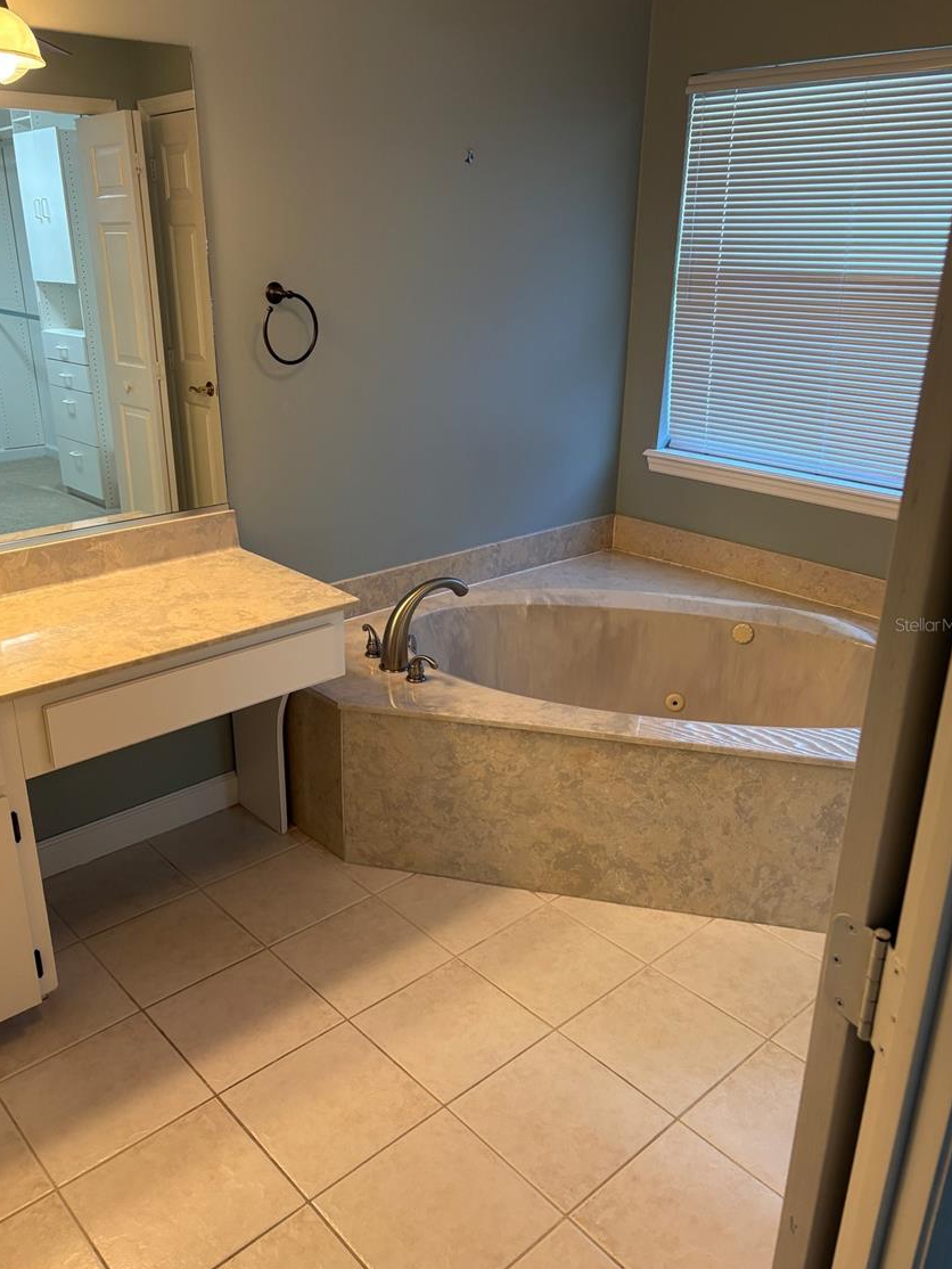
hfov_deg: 49.8
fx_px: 1026
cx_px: 463
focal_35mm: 28
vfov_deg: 63.4
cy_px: 624
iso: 125
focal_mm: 5.96
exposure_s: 1/60
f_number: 1.6
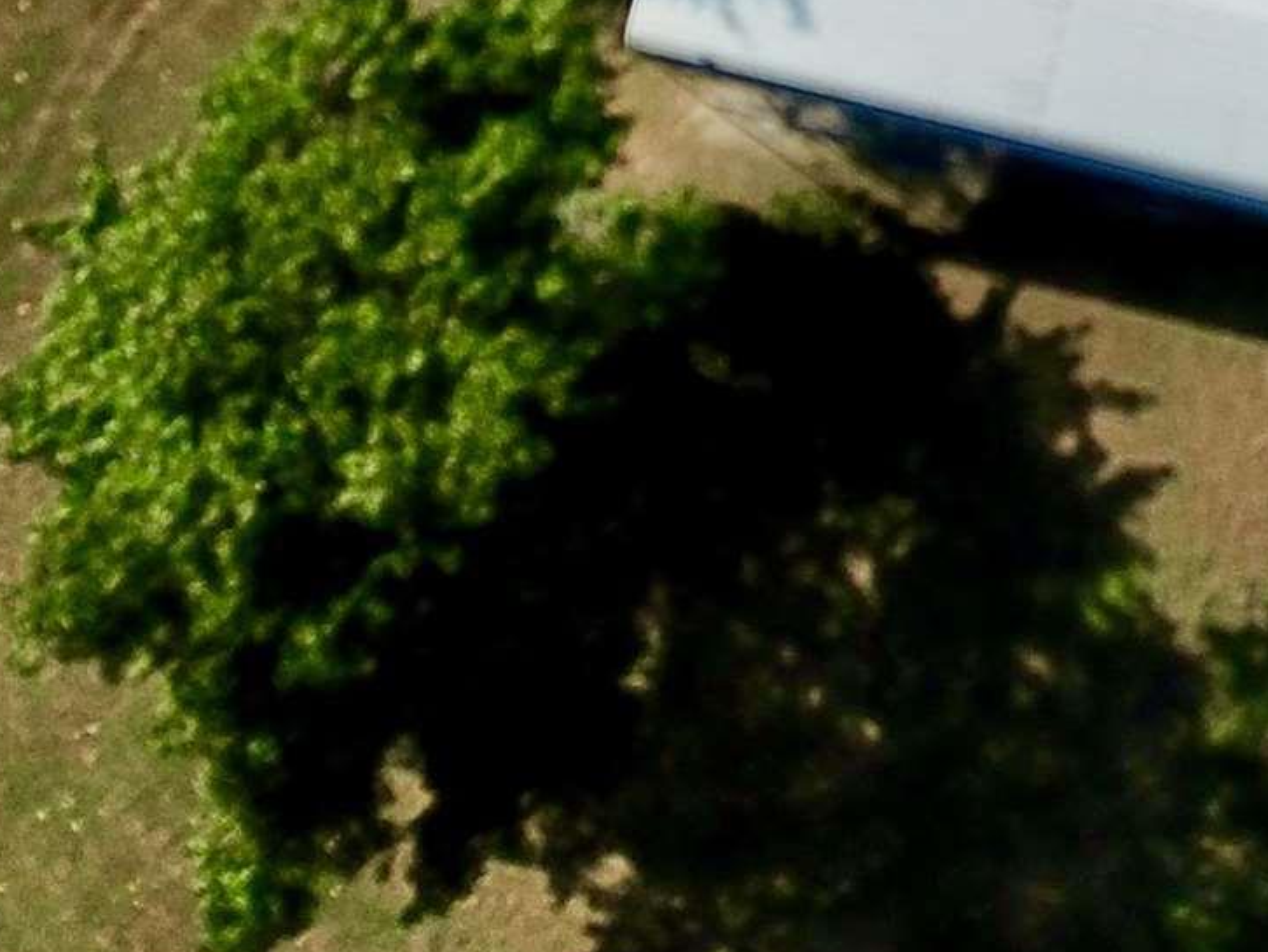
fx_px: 4031
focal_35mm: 110
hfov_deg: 16.8
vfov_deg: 11.9
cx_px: 1680
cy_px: -1015
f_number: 2.2
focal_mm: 4.73
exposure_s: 1/1181
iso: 100
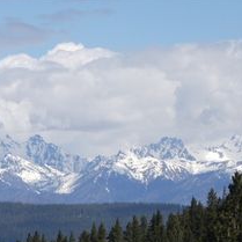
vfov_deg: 6.1
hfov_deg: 6.1
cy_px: 212
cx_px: -10
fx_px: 2254
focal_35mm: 285
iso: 80
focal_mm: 24.2
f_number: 5.6
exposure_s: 1/500
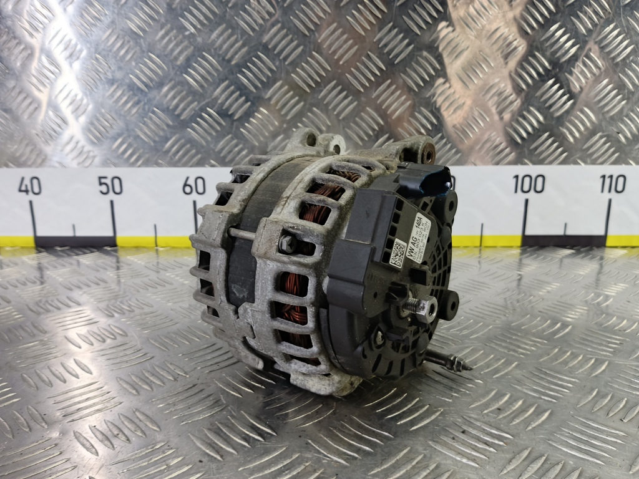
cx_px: 320
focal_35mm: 27
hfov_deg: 65.3
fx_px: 498
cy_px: 240
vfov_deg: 51.4
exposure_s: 1/33.3
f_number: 1.6
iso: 135
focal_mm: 4.11
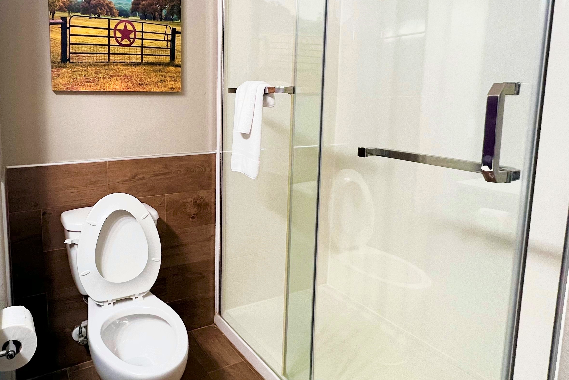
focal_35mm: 23
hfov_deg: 73.9
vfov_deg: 54.5
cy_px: 142
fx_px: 363
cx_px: 193
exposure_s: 1/120
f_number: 1.8
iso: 250
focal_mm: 1.57
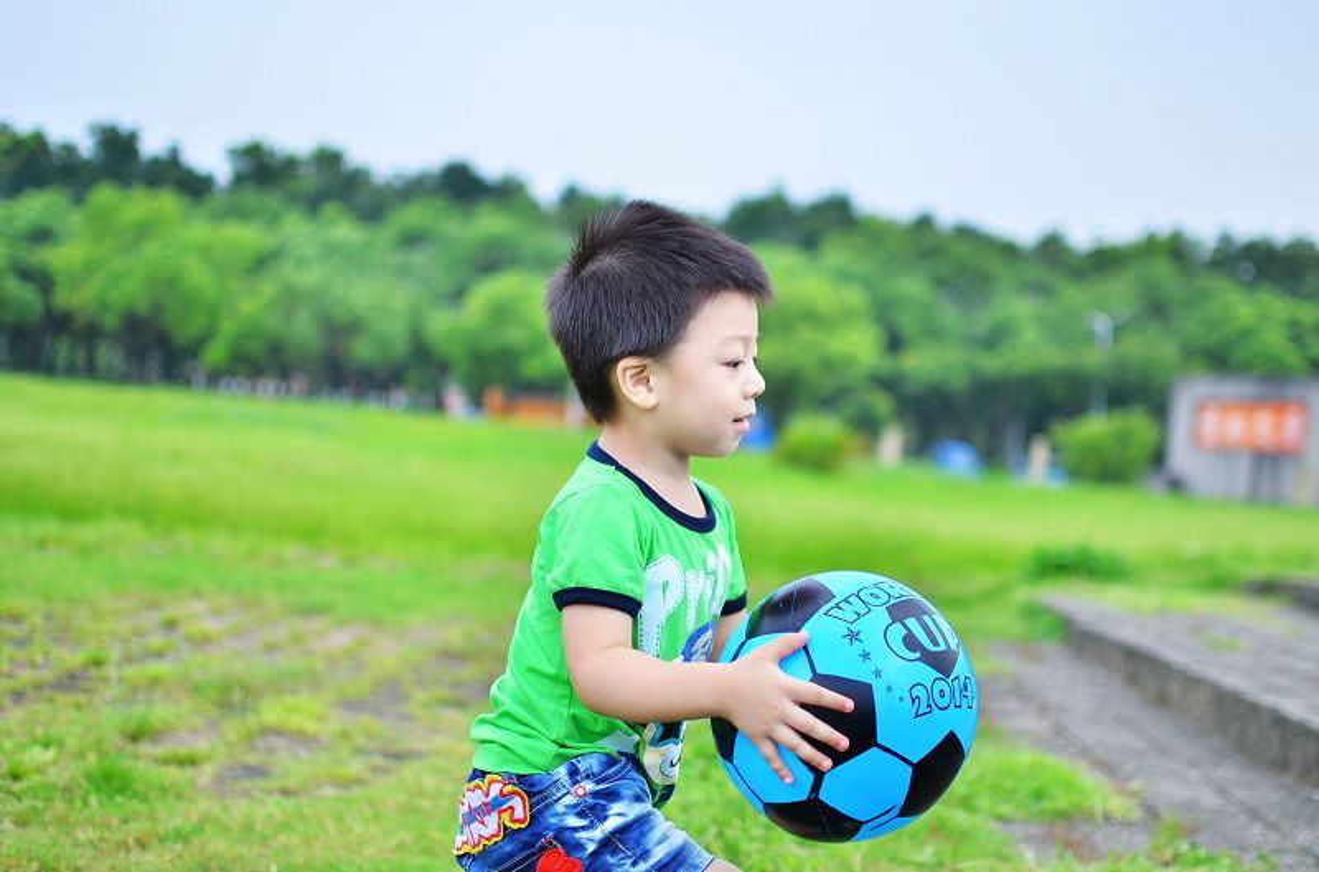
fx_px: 1919
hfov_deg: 37.9
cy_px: 436
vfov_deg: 25.6
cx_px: 660
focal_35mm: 52
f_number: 1.8
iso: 400
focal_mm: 35
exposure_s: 1/1600
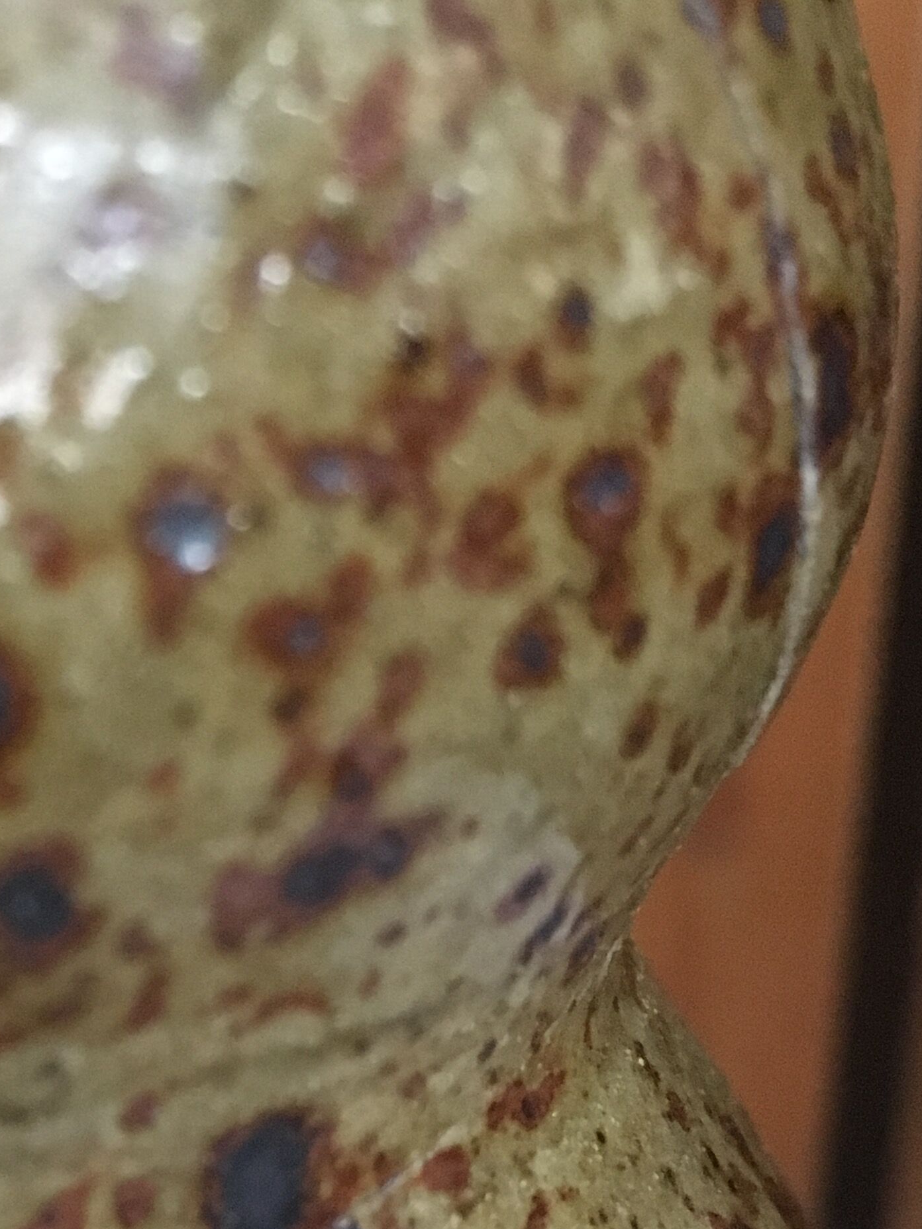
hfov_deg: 22.3
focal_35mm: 63
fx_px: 2237
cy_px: 974
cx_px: -32
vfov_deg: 30.0
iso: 320
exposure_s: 1/17
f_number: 2.2
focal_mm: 4.15
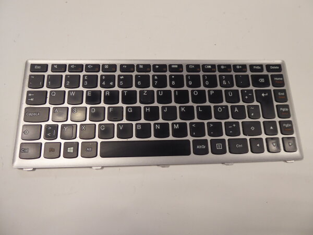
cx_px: 156
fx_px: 226
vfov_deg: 54.9
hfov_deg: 69.4
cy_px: 118
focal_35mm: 25
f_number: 3.3
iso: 250
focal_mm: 4.3
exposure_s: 1/60
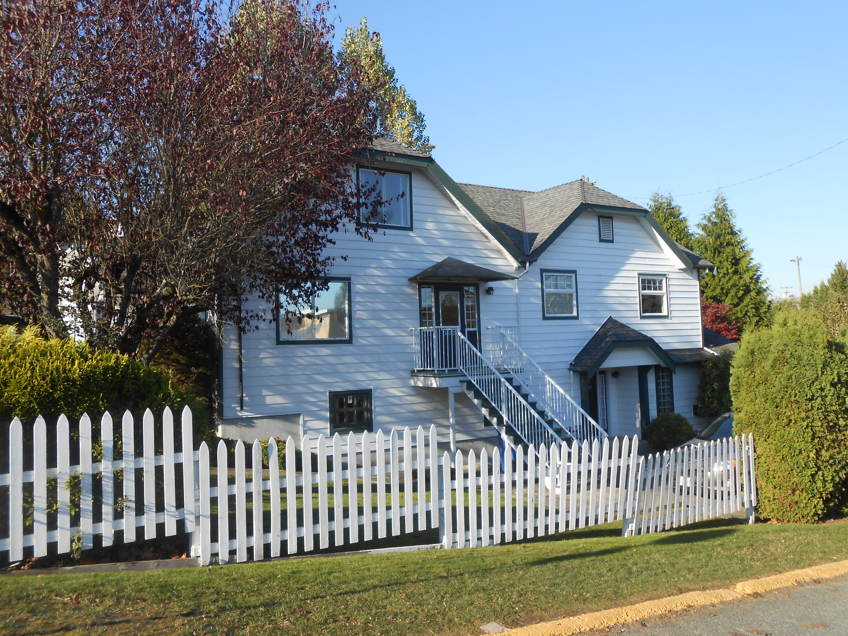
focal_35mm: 30
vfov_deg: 46.8
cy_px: 318
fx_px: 735
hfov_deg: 60.0
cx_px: 424
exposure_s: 1/400
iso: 80
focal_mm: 5.3
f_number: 3.8
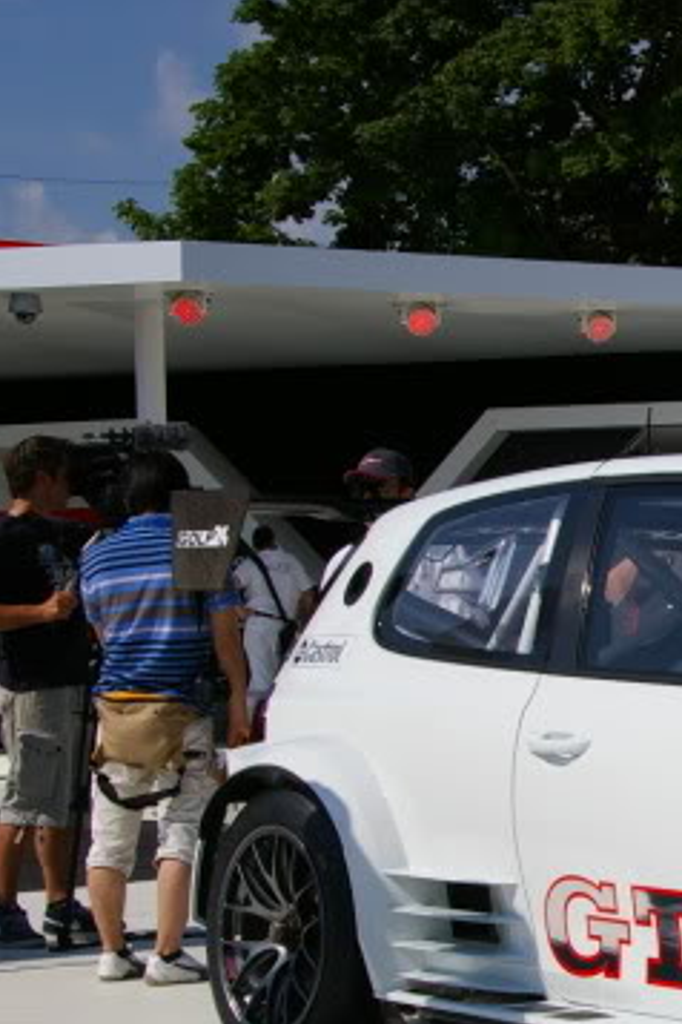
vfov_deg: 21.6
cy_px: 644
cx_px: 1098
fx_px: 2671
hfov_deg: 13.5
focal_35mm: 94
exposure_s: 1/350
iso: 200
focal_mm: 28
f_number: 13
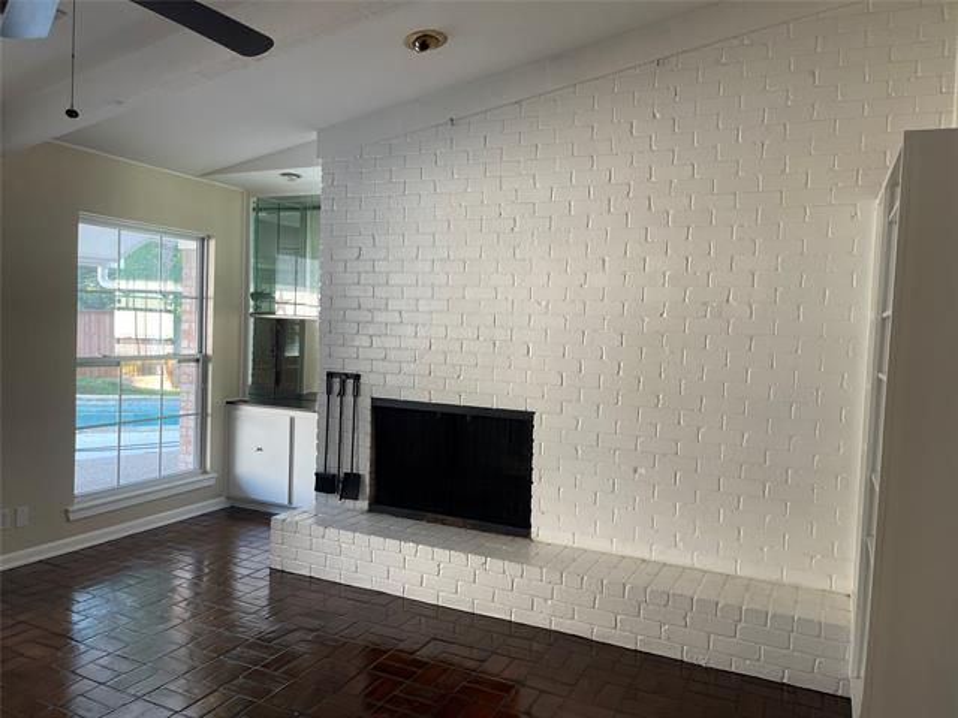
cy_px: 359
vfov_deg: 54.9
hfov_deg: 69.4
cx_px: 479
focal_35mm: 25
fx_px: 692
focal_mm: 5.1
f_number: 1.6
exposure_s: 1/107
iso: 125
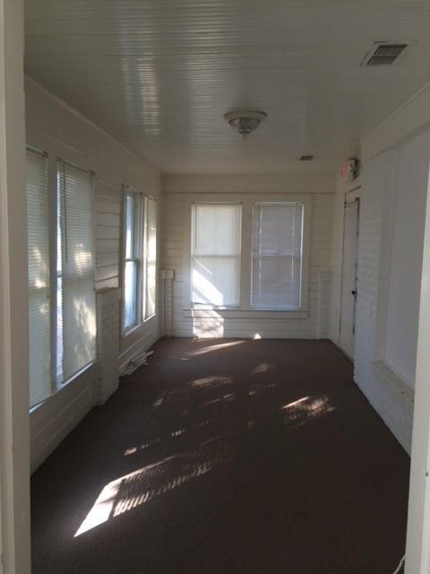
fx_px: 480
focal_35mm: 29
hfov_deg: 48.2
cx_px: 215
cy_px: 287
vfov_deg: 61.7
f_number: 2.2
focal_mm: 4.15
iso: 40
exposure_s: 1/60
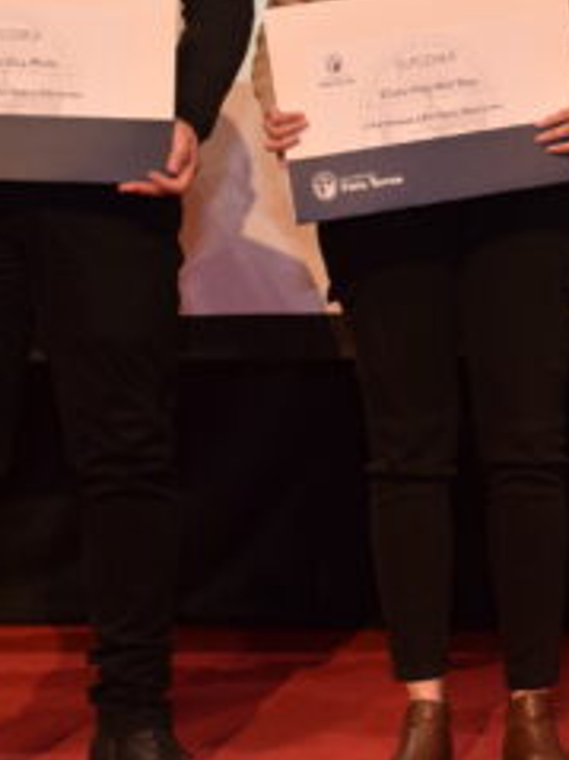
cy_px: 103
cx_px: 763
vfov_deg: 19.0
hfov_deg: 13.9
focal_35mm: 102
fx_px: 2237
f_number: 6.3
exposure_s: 1/40
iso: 640
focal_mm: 22
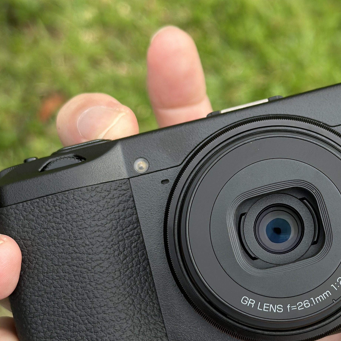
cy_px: 212
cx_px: 235
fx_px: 1036
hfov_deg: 18.6
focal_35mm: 93
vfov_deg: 18.7
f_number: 1.78
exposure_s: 1/1145
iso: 80
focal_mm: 6.86
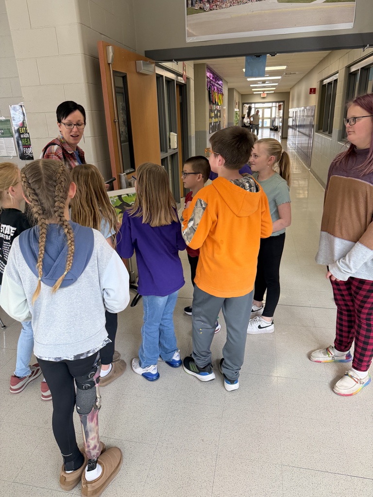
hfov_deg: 56.8
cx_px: 186
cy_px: 248
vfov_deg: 71.6
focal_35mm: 24
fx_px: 345
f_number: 1.78
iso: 250
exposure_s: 1/120
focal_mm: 6.76
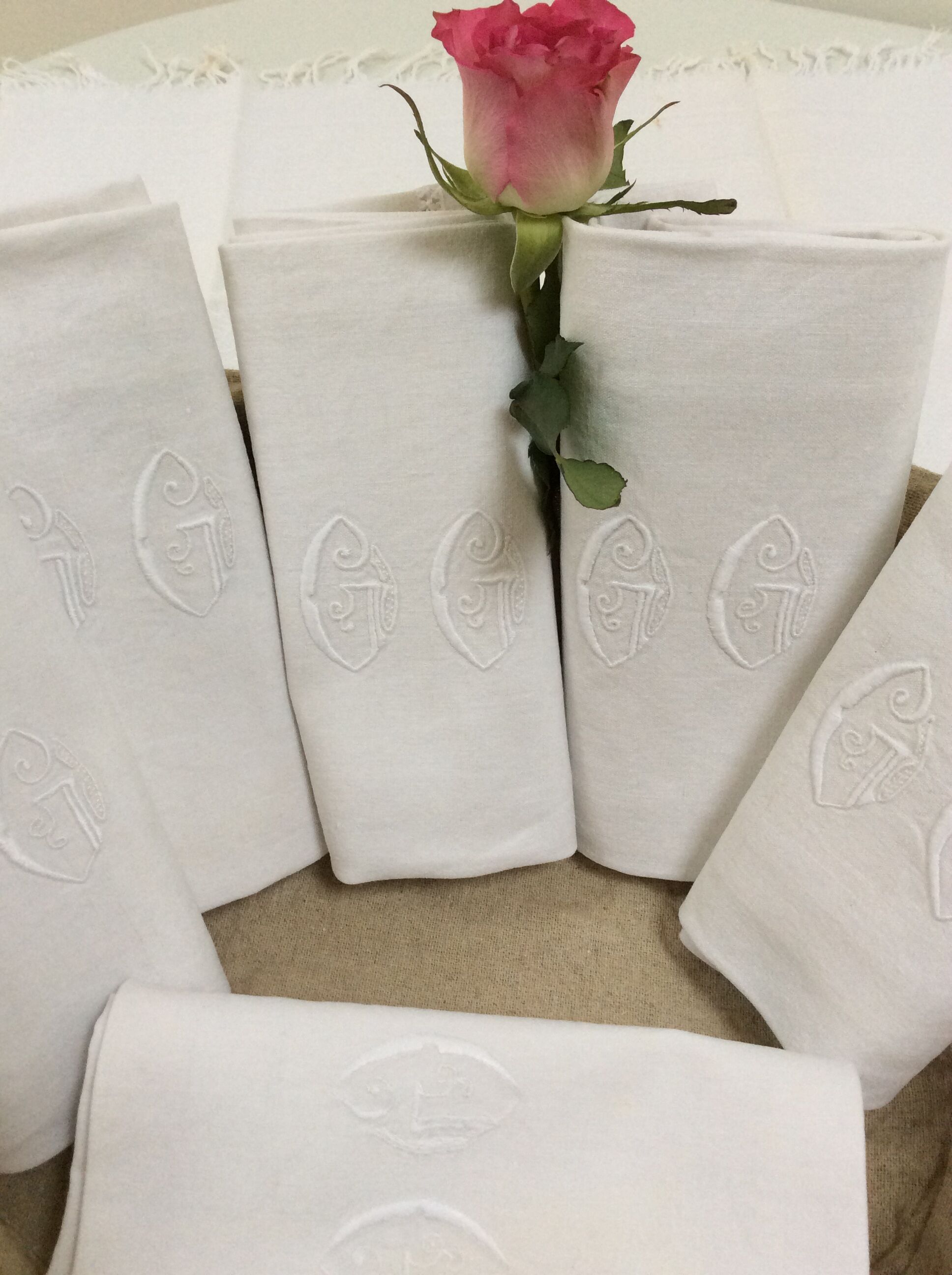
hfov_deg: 44.1
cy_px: 638
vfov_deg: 56.9
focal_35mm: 32
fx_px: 1177
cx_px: 476
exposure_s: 1/25
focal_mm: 3.3
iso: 80
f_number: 2.4
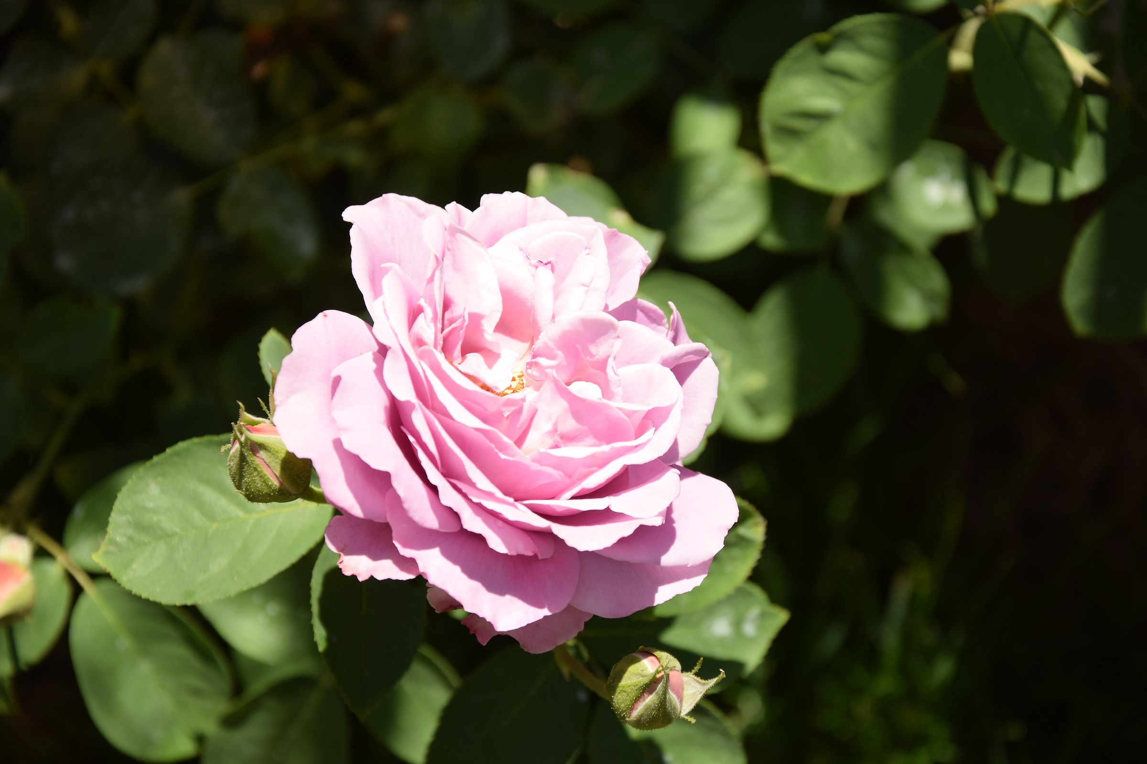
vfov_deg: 12.2
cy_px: 382
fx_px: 3584
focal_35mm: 112
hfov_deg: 18.2
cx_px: 574
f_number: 5.3
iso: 100
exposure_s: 1/320
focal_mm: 75
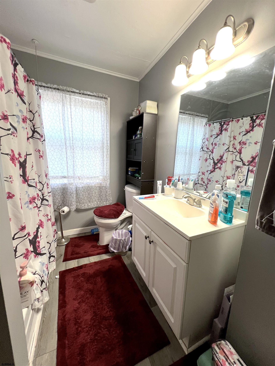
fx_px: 138
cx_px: 138
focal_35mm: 13
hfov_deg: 89.9
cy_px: 183
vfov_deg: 106.2
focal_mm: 1.57
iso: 160
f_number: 1.8
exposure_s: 1/60
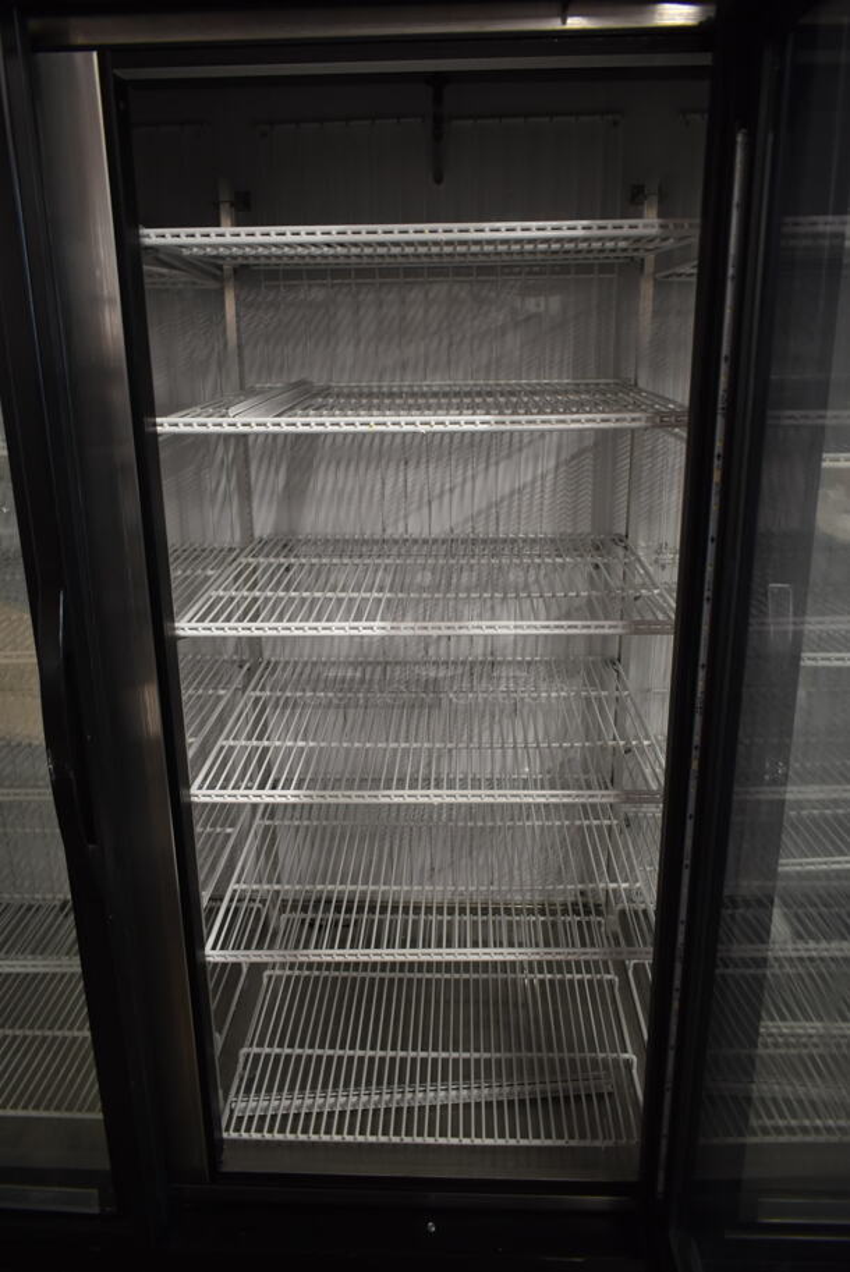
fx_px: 955
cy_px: 636
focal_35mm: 27
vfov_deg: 67.3
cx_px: 425
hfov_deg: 48.0
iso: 800
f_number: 3.5
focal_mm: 18
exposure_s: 1/30
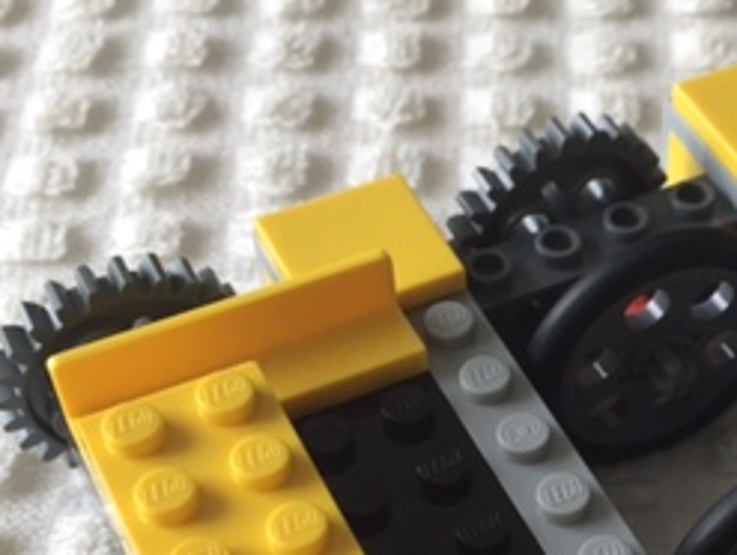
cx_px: 671
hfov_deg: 25.1
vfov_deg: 19.2
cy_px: 528
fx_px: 1599
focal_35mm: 75
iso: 50
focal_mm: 4.15
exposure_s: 1/120
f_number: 2.2
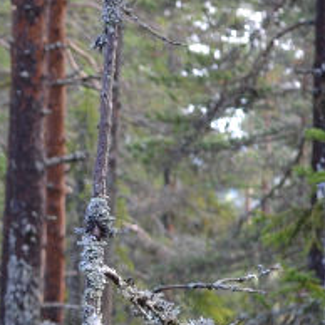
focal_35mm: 361
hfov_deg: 4.8
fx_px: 3837
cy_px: 353
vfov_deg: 4.8
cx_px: -271
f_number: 5.6
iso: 400
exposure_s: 1/80
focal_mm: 55
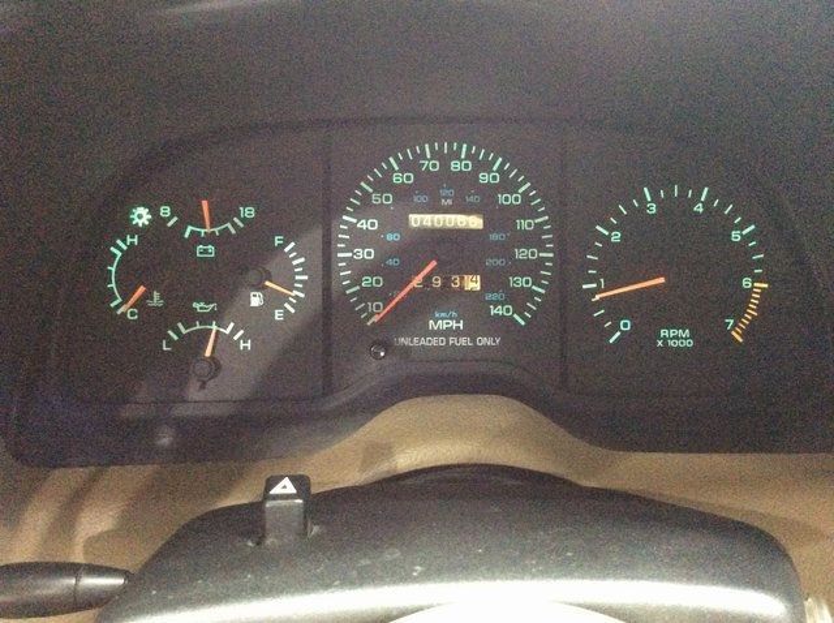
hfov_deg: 56.9
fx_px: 770
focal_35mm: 32
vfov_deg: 44.1
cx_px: 417
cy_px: 312
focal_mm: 3.3
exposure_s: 1/15
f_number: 2.4
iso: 640
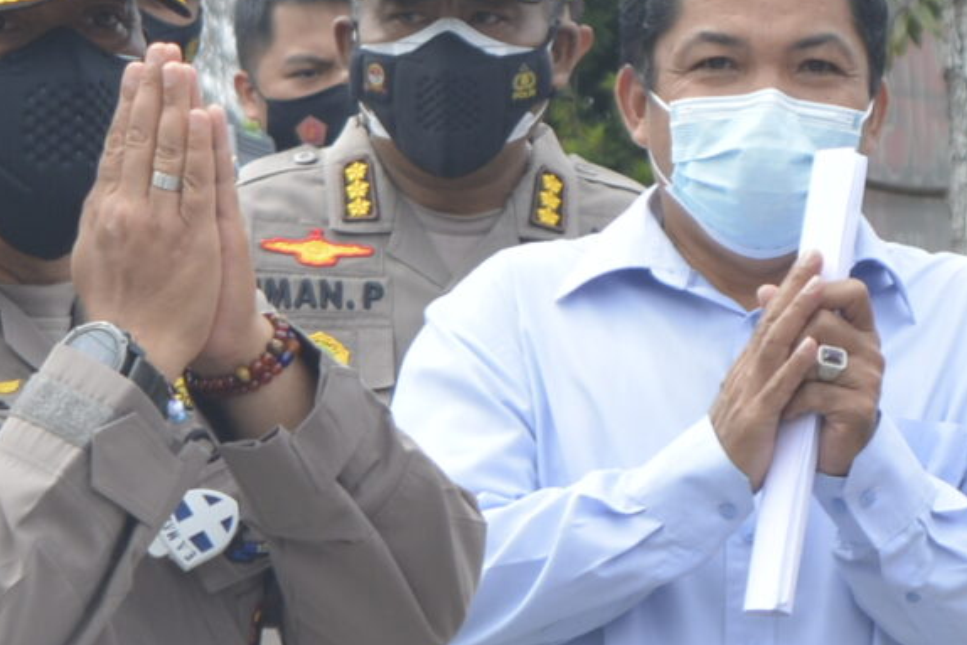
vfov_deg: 3.7
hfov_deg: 5.6
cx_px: 1312
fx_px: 9893
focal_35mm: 368
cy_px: 591
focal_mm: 55
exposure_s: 1/320
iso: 200
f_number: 5.6
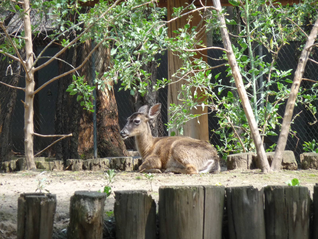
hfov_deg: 7.5
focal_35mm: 264
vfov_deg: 5.6
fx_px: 2425
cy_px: 120
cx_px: 159
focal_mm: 45.4
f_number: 4.9
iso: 200
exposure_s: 1/125
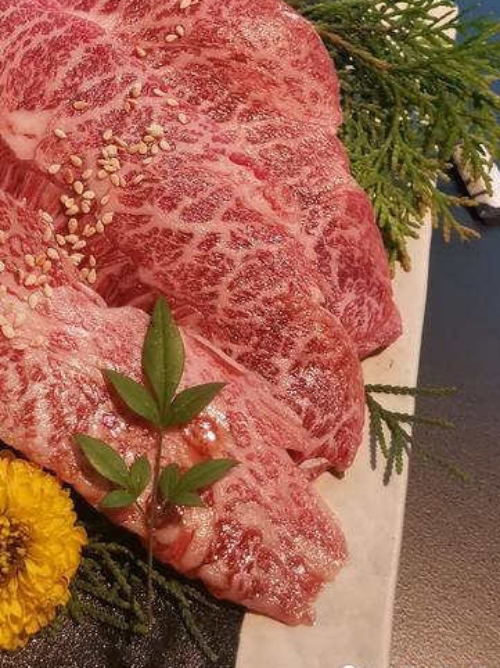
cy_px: 80
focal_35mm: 54
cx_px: 54
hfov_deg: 26.2
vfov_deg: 33.8
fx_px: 1041
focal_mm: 4.75
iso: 200
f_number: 1.8
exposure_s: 1/100
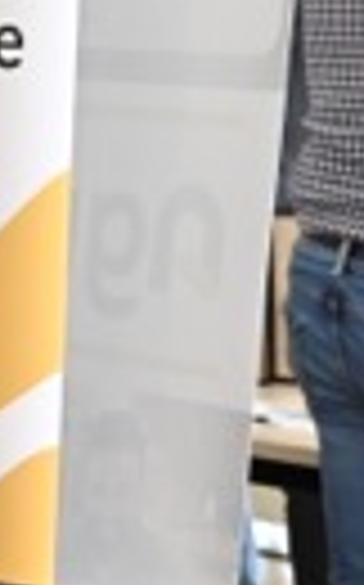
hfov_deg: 6.1
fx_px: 3182
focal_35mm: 200
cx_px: -715
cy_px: 0
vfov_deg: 10.4
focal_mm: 40
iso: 3200
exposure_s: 1/320
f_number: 4.5
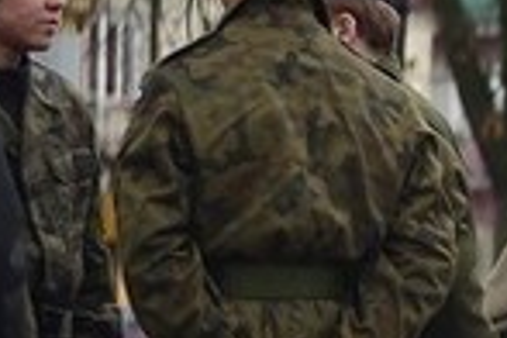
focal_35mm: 491
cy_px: 191
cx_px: 1328
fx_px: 6914
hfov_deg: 4.1
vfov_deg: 2.8
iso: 100
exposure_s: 1/250
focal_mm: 50
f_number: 1.8
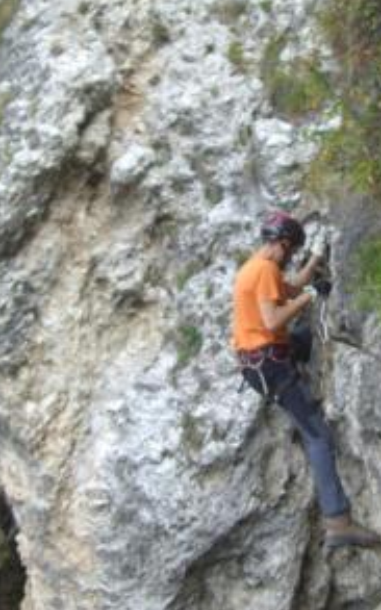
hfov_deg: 23.4
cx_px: 260
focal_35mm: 55
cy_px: 306
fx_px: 914
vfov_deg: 36.9
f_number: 2.7
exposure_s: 1/200
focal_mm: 6.2
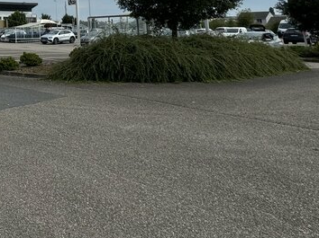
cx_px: -63
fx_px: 350
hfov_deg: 37.3
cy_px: -15
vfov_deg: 33.5
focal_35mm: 38
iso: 50
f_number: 2.2
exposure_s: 1/2985
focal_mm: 2.22
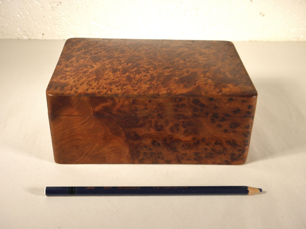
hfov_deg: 42.9
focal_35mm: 44
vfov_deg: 32.9
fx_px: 389
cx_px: 153
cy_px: 114
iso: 100
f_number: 3.9
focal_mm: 7.9
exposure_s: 1/40
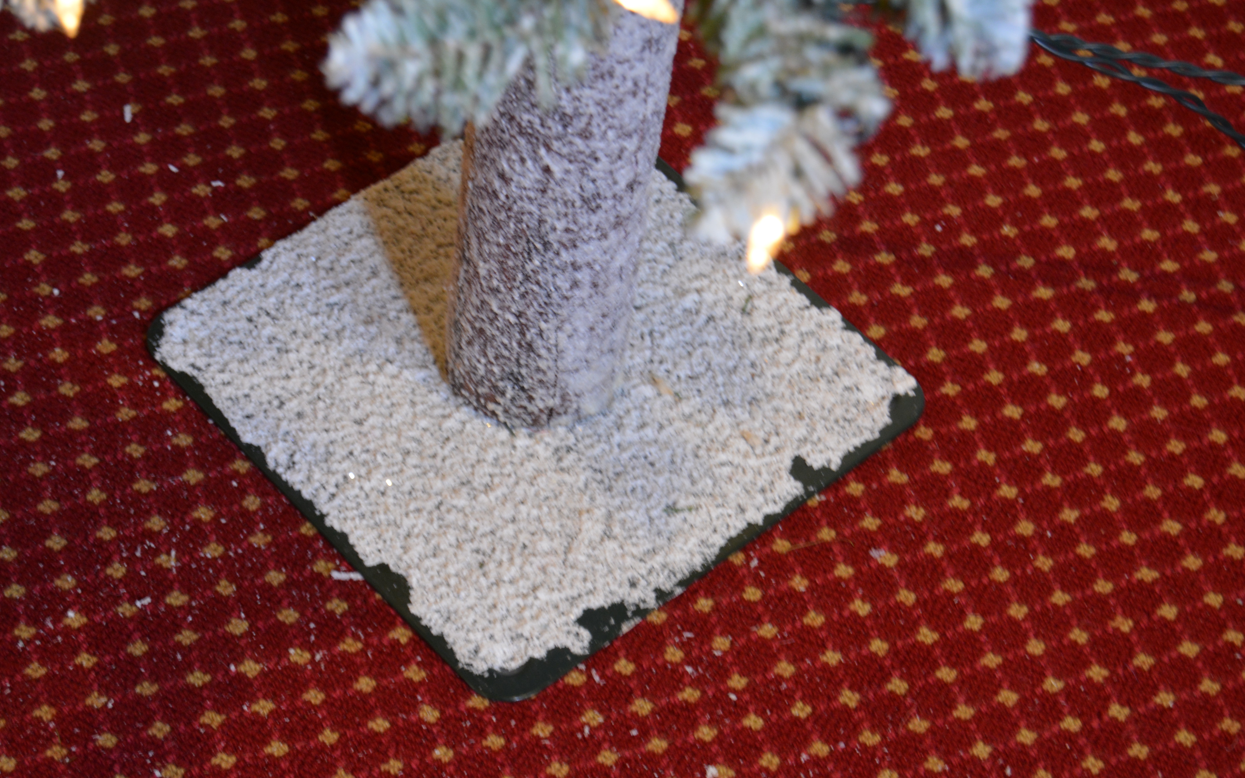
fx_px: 2868
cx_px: 625
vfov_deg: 15.5
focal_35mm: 85
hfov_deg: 24.5
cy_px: 388
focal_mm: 55
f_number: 5.6
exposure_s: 1/30
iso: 800
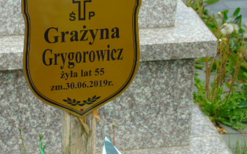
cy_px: 66
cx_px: 85
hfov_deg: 14.2
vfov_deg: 8.9
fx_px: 989
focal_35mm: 147
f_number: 4.3
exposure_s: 1/320
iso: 80
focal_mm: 17
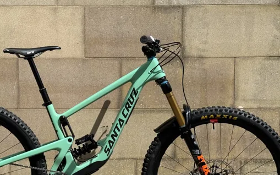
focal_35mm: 80
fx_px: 610
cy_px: 111
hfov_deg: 25.7
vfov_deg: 16.3
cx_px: 97
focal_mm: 6.76
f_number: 1.78
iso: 80
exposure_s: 1/5587
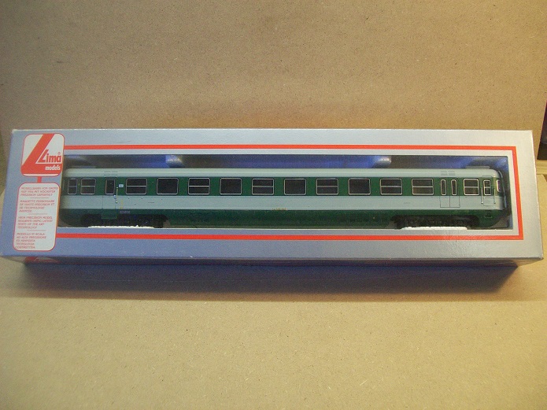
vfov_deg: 39.6
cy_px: 205
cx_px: 274
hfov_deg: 51.4
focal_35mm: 36
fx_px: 569
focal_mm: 6
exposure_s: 1/60
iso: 123
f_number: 2.7
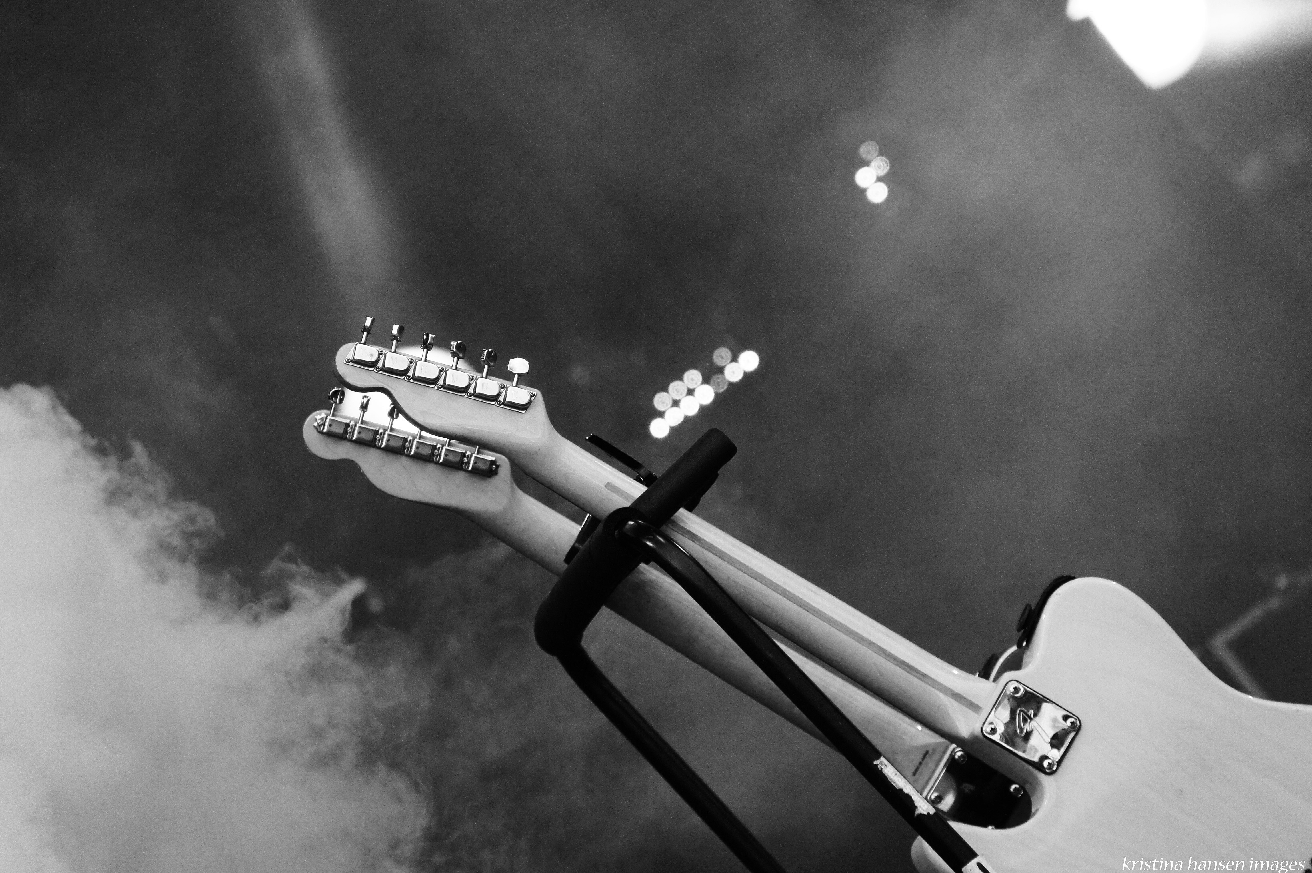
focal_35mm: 300
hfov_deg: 6.9
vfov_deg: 4.6
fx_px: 10927
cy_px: 436
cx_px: 656
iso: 1600
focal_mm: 200
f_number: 6.3
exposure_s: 1/320
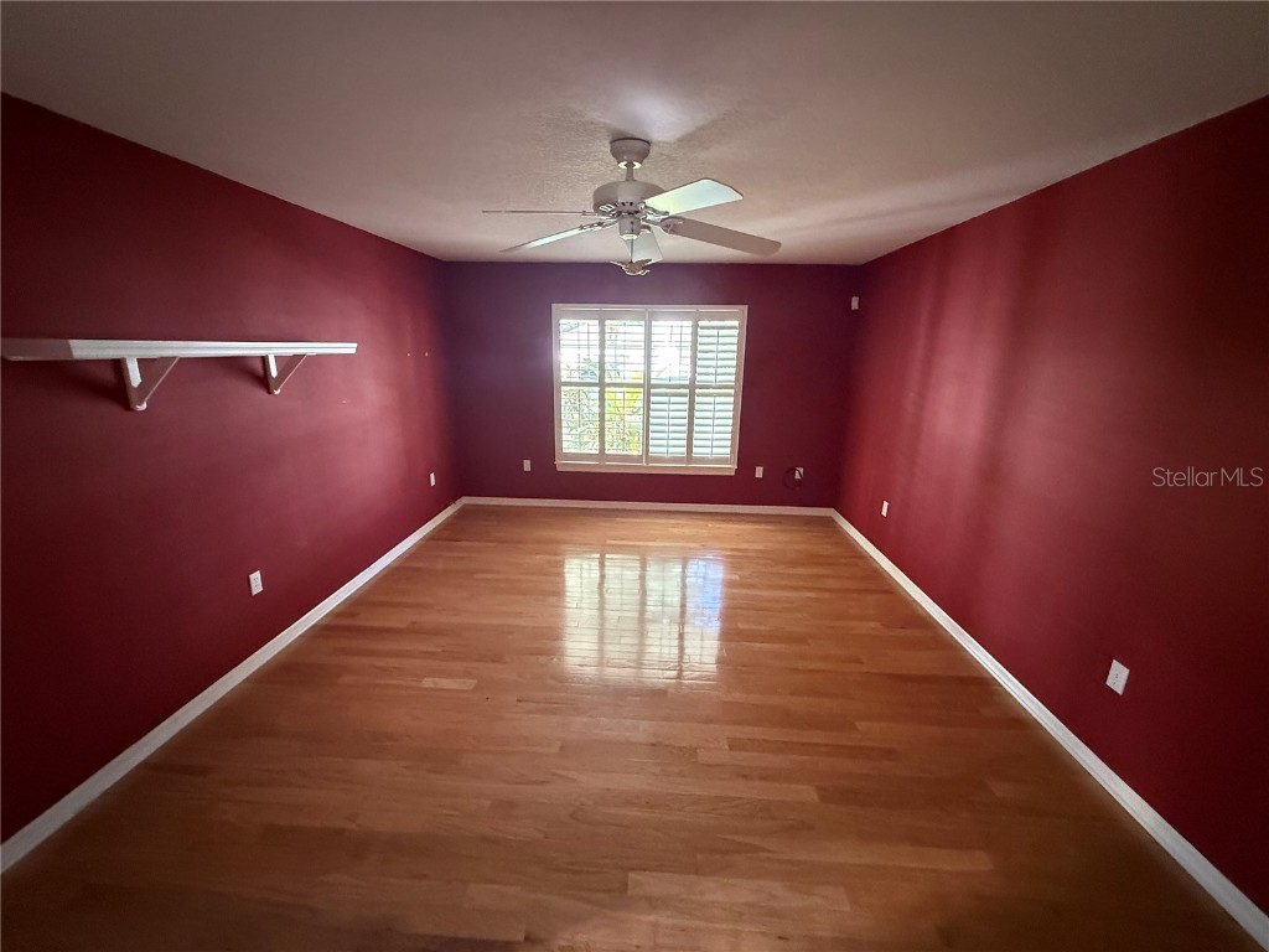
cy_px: 476
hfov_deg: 102.1
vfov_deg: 85.7
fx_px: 513
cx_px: 634
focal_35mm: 14
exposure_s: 1/60
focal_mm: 2.22
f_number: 2.2
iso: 800
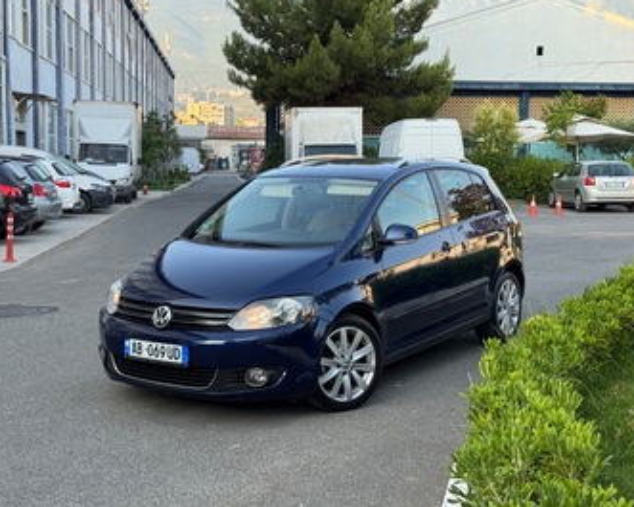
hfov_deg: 36.6
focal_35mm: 51
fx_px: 957
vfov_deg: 29.7
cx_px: 305
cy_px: 253
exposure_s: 1/481
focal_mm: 6.76
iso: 64
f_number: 1.78
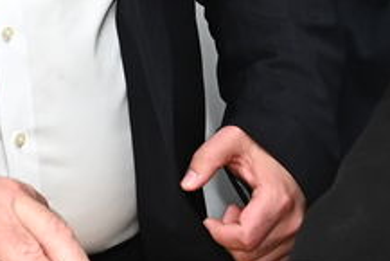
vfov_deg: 6.6
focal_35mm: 206
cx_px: -345
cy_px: -72
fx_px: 2233
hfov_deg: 9.4
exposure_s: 1/200
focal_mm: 32
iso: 1600
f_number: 7.1
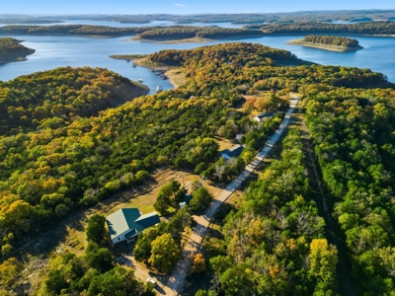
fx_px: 274
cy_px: 148
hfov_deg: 71.6
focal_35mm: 24
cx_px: 198
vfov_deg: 56.8
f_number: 1.7
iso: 100
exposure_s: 1/640
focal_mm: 6.7
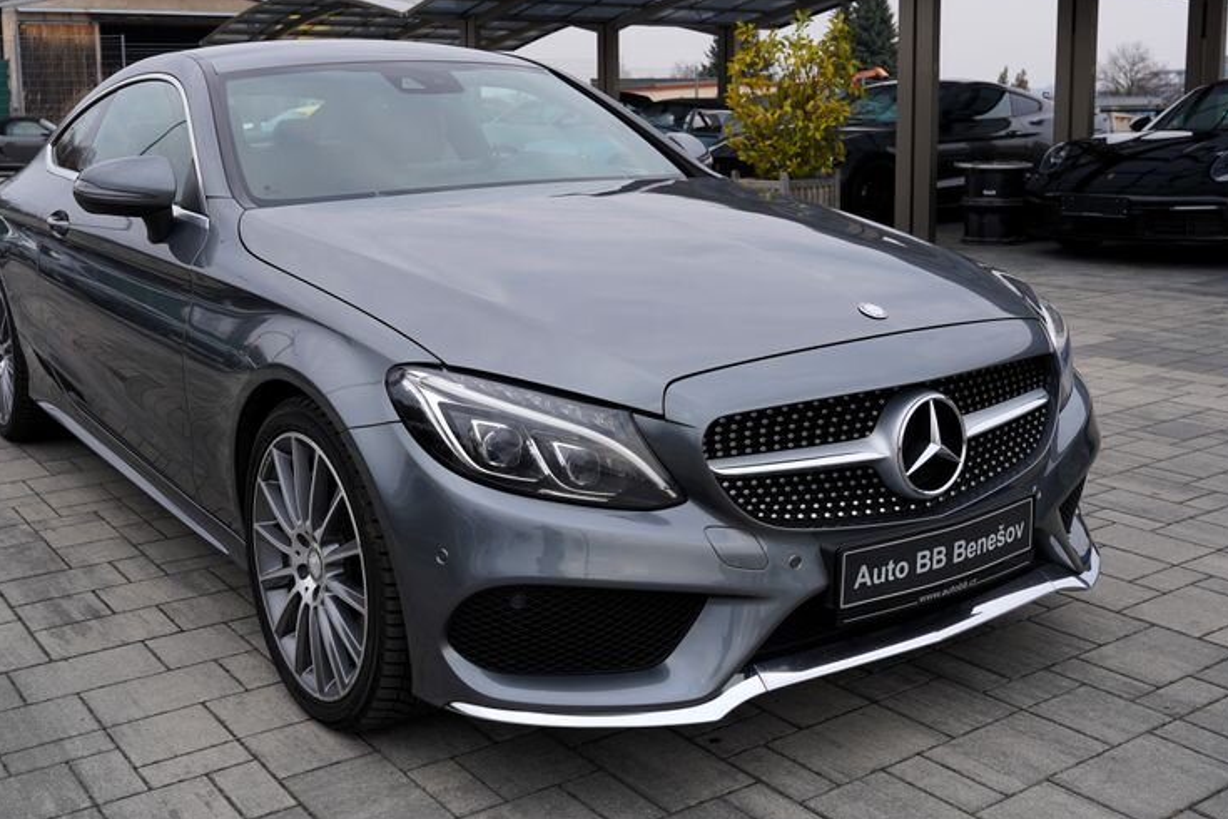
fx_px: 1330
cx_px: 528
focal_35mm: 39
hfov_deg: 49.4
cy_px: 312
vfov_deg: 34.0
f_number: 6.3
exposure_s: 1/160
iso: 100
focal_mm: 28
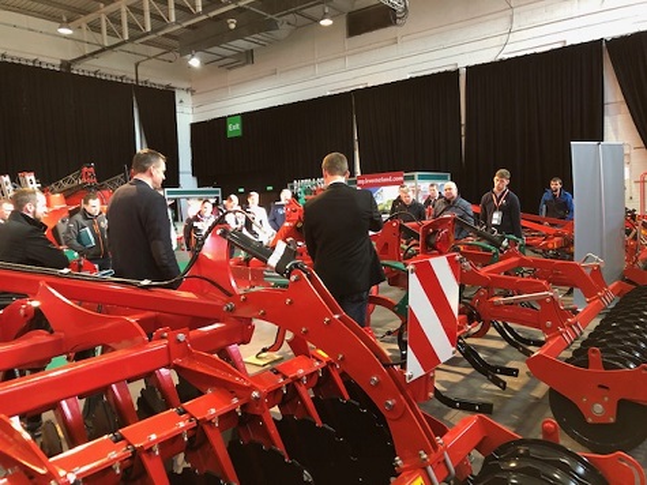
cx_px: 324
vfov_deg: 49.7
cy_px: 242
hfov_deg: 63.5
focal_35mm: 28
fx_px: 523
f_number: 1.8
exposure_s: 1/20
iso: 40
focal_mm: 3.99
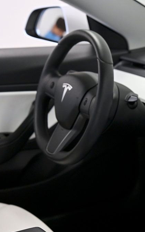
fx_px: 645
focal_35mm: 102
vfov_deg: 20.4
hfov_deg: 12.6
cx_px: 152
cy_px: 116
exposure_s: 1/640
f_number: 5
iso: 2000
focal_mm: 66
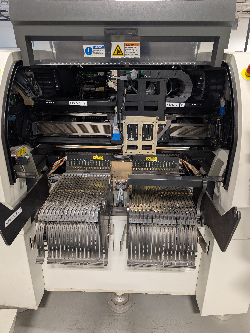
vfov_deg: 71.5
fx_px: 231
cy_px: 166
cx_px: 125
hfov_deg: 56.9
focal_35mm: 24
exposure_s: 1/71.7
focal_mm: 6.9
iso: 266
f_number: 1.68
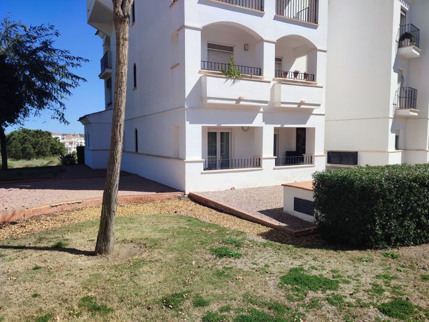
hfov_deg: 69.4
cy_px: 161
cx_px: 214
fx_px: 310
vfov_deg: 54.8
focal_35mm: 25
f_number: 1.9
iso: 50
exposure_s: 1/800
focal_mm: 6.04
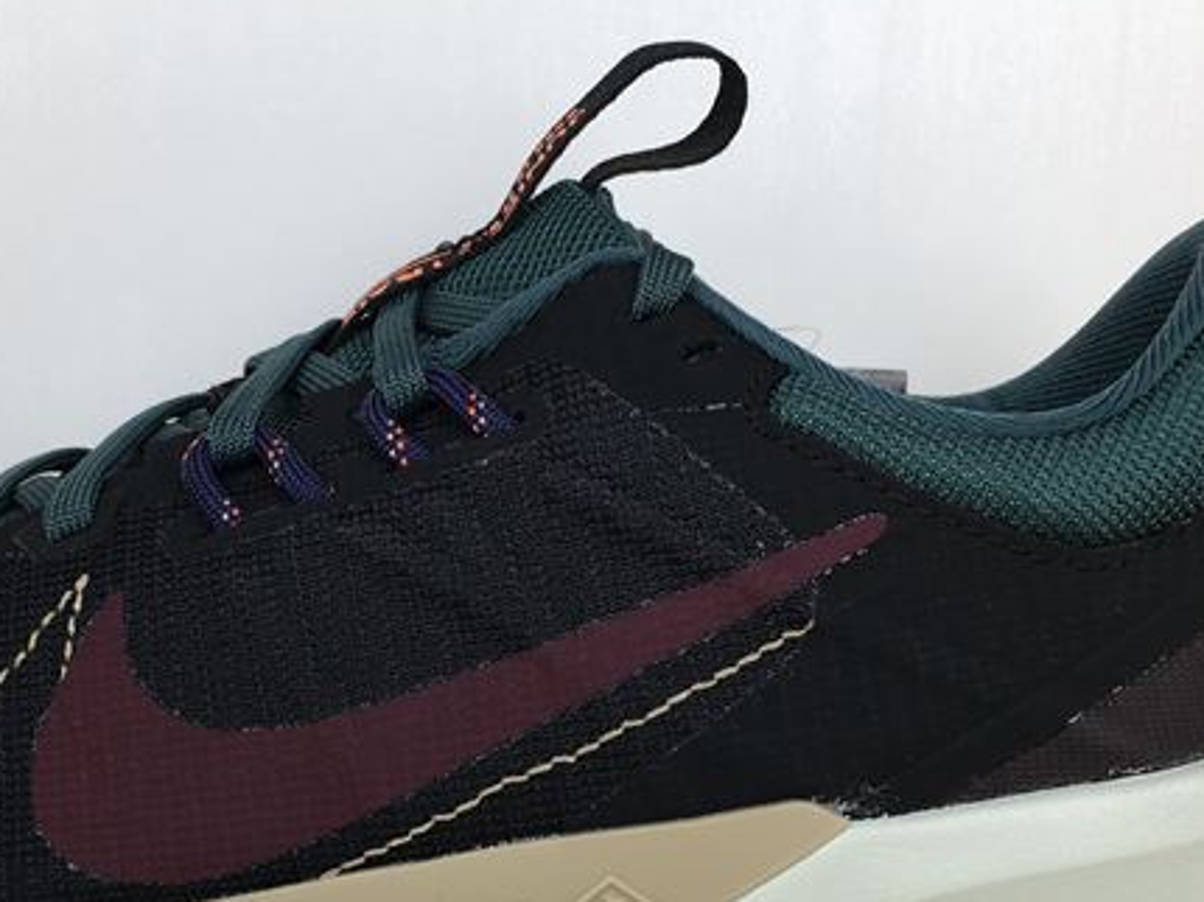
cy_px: 672
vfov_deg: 26.7
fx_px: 1877
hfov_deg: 35.4
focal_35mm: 54
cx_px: 476
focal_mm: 4.15
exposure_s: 1/120
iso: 32
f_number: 2.2
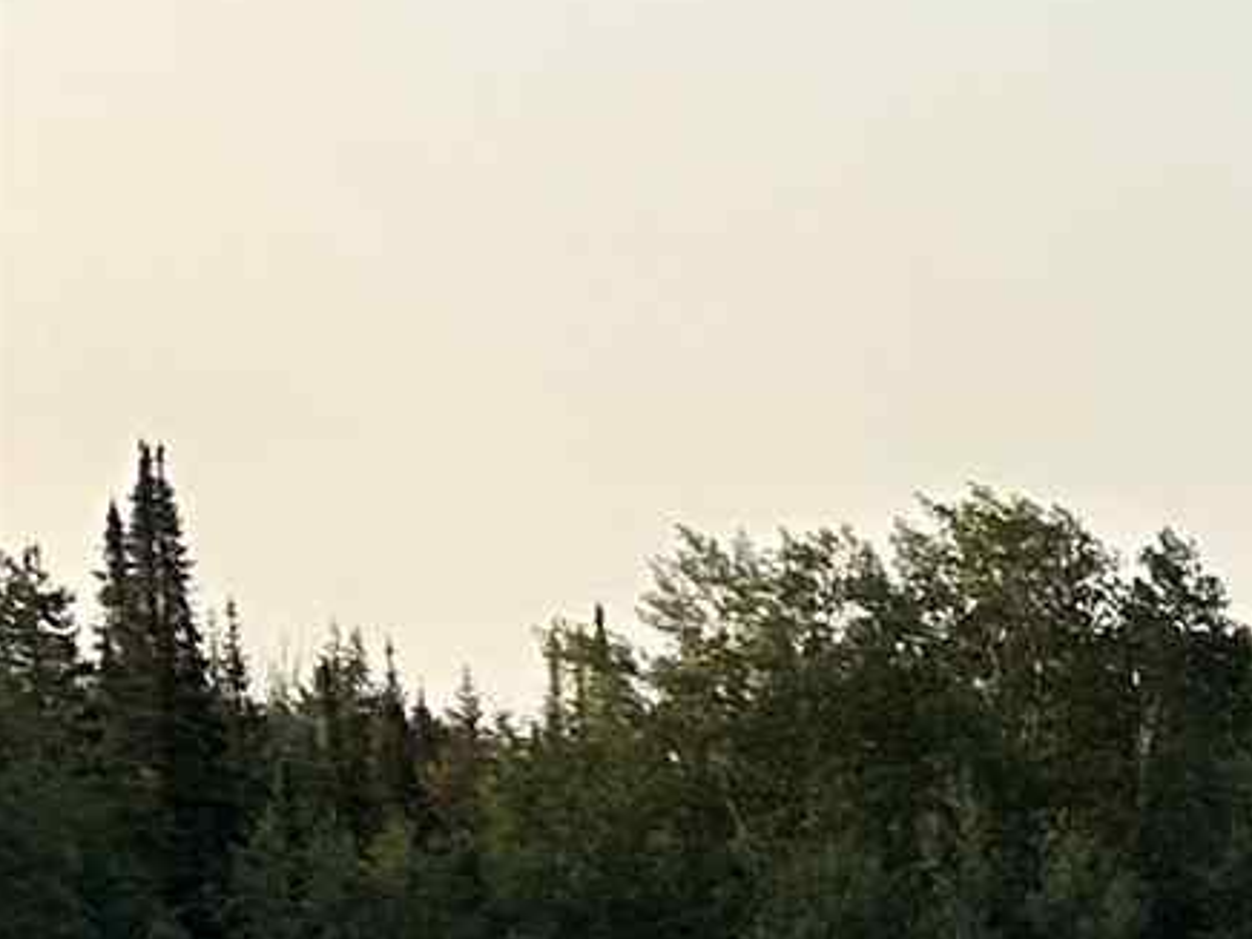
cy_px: 1634
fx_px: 6112
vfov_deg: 8.5
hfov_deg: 8.5
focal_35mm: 169
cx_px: 4402
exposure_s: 1/1751
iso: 80
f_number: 1.78
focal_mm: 6.86
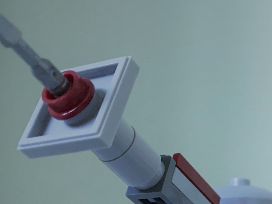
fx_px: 534
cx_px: 308
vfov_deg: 20.8
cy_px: 209
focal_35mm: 68
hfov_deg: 26.1
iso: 40
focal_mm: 3.99
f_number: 1.8
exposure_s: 1/17
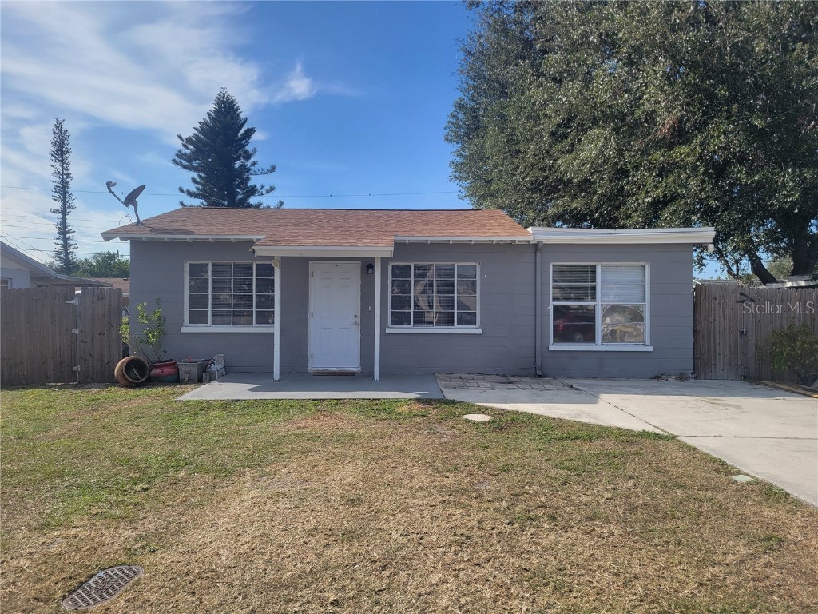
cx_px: 409
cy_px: 307
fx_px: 614
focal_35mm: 26
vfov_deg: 53.1
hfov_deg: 67.3
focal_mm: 5.4
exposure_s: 1/2607
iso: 40
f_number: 1.8
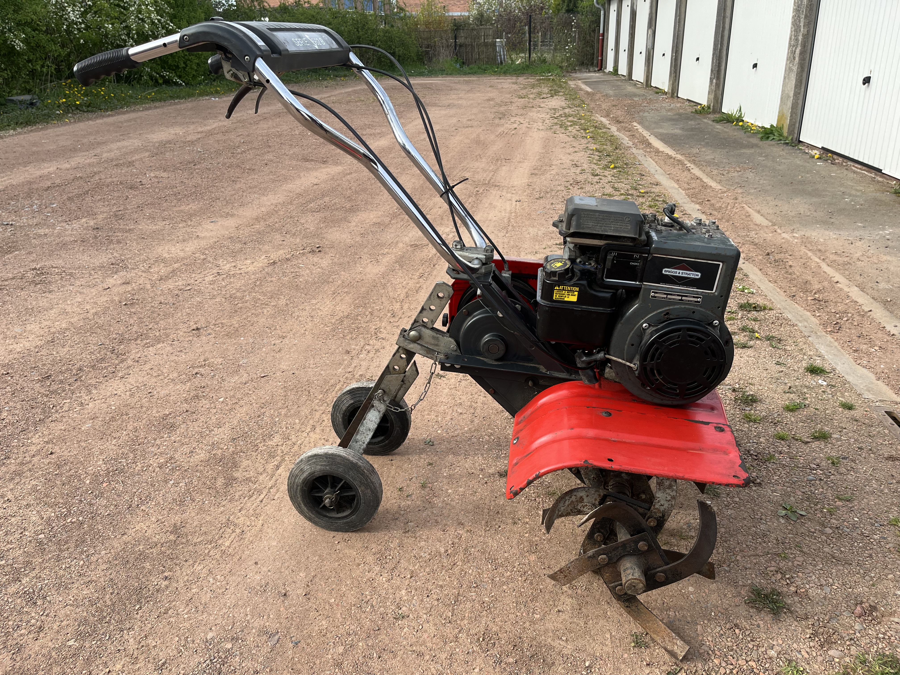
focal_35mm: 26
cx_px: 450
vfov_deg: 53.1
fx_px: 676
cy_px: 338
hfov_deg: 67.3
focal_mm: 5.1
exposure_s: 1/1066
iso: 50
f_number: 1.6
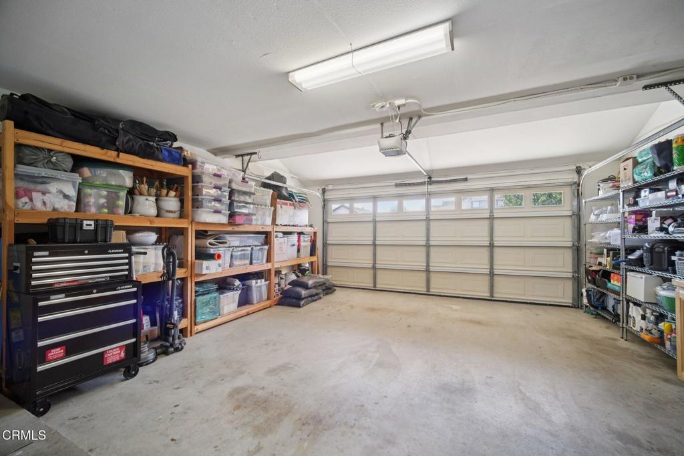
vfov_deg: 81.2
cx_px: 342
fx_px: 266
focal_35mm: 14
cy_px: 228
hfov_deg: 104.3
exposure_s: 1/9
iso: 250
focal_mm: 9
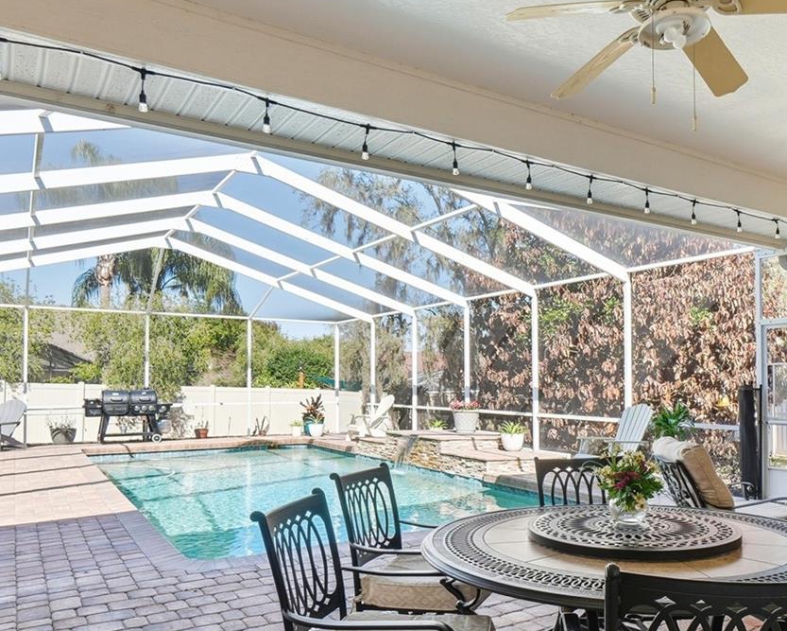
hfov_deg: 63.5
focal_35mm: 27
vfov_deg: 52.6
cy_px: 399
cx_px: 469
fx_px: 629
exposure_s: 1/1250
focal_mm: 10
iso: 100
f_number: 7.1
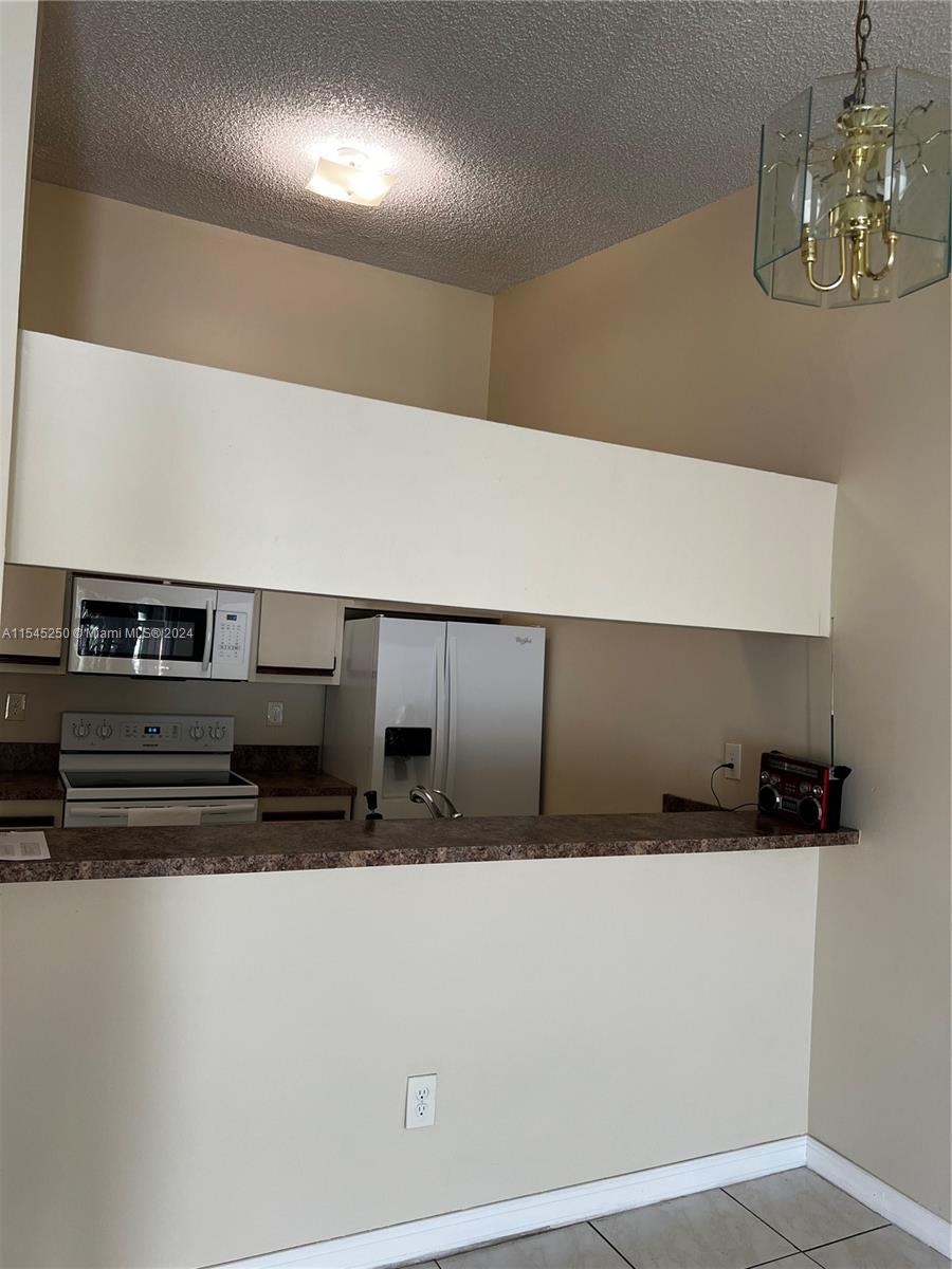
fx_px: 953
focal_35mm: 26
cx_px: 476
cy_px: 634
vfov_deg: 67.3
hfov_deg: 53.1
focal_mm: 5.7
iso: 64
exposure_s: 1/120
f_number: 1.5
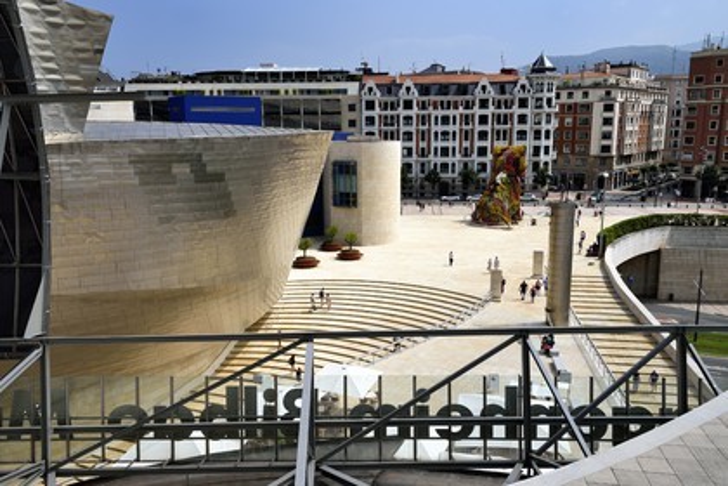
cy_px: 243
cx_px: 364
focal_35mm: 32
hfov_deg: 58.7
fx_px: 647
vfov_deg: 41.1
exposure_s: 1/250
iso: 200
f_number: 14
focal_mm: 32
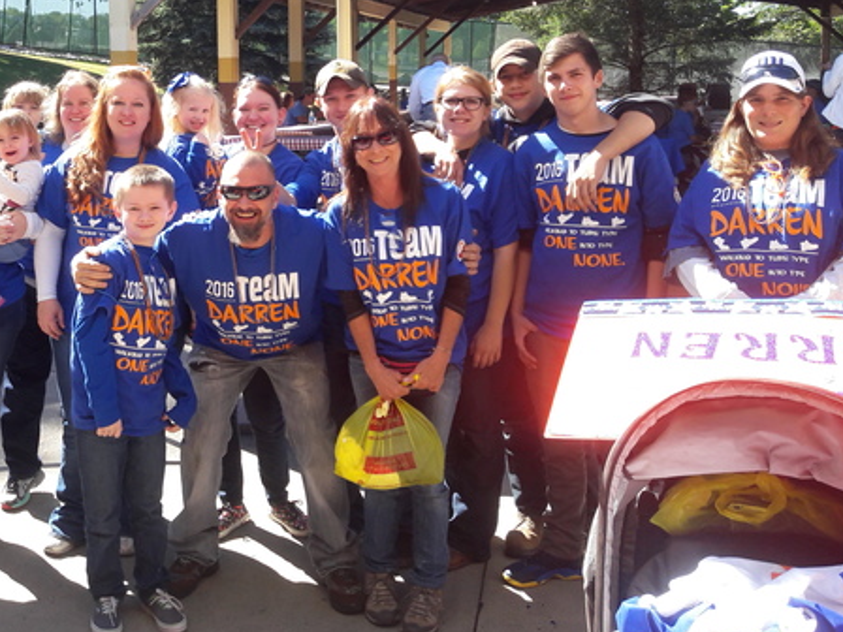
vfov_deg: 31.7
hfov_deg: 41.0
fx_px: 1096
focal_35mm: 45
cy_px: 171
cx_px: 222
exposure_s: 1/326
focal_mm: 3.7
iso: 40
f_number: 1.9
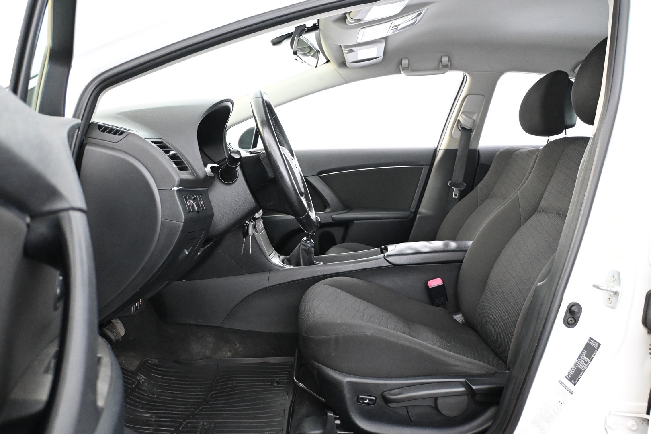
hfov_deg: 60.7
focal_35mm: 31
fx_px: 556
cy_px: 217
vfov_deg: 42.6
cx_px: 326
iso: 4500
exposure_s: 1/30
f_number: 3.8
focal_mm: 20.5
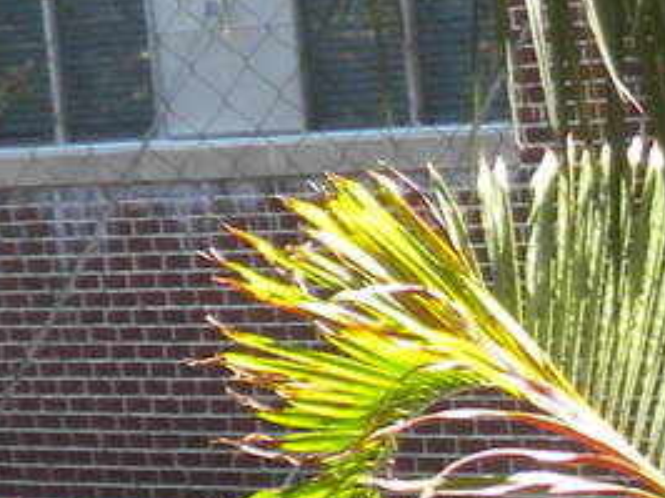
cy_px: 733
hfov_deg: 5.3
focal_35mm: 361
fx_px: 6929
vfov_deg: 4.1
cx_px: 1538
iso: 64
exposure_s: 1/38.4
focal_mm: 10.7
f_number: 4.7
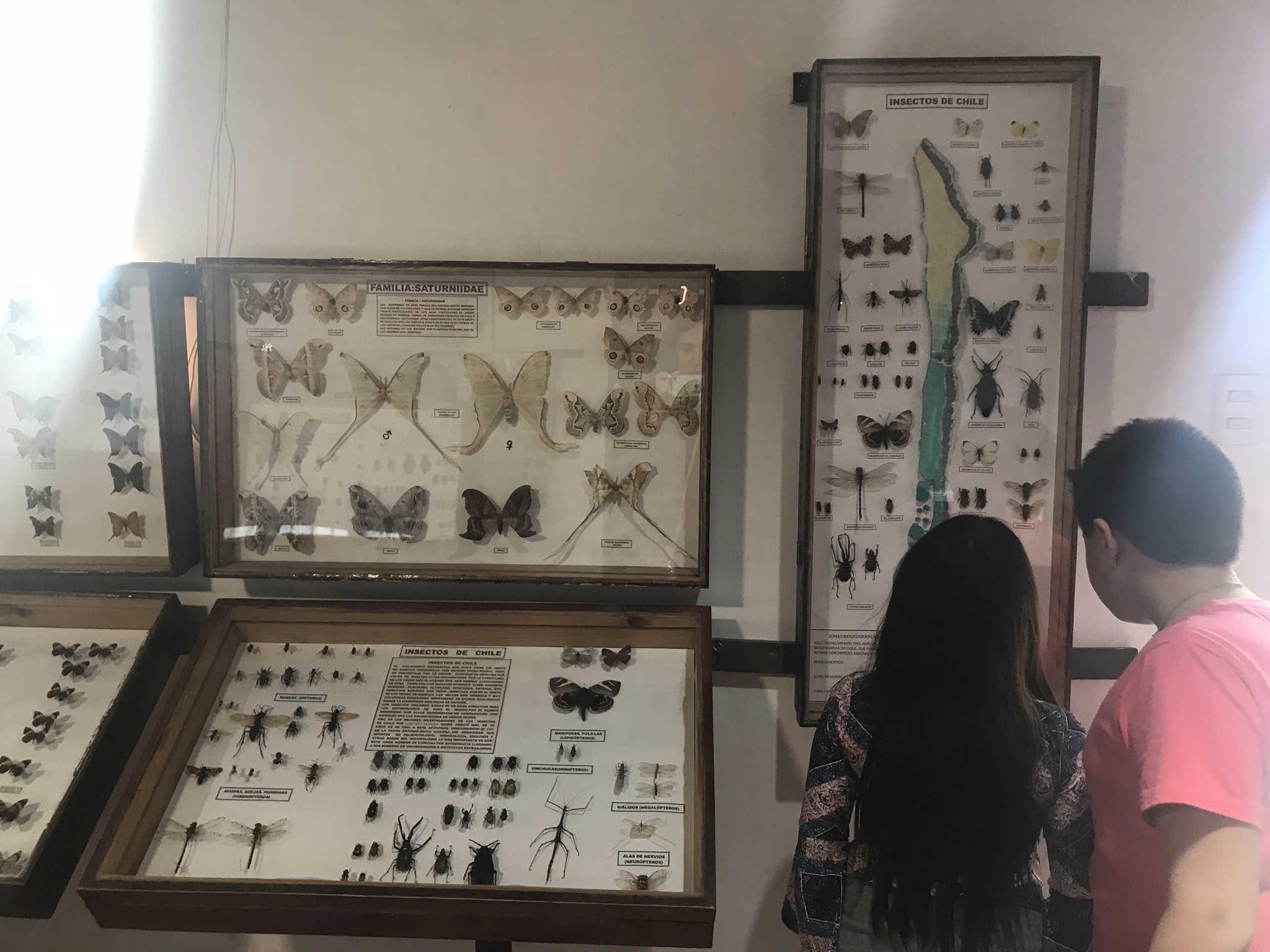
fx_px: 1027
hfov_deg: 63.4
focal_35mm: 28
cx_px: 635
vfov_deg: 49.7
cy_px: 476
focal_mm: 3.99
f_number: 1.8
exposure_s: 1/17
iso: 40
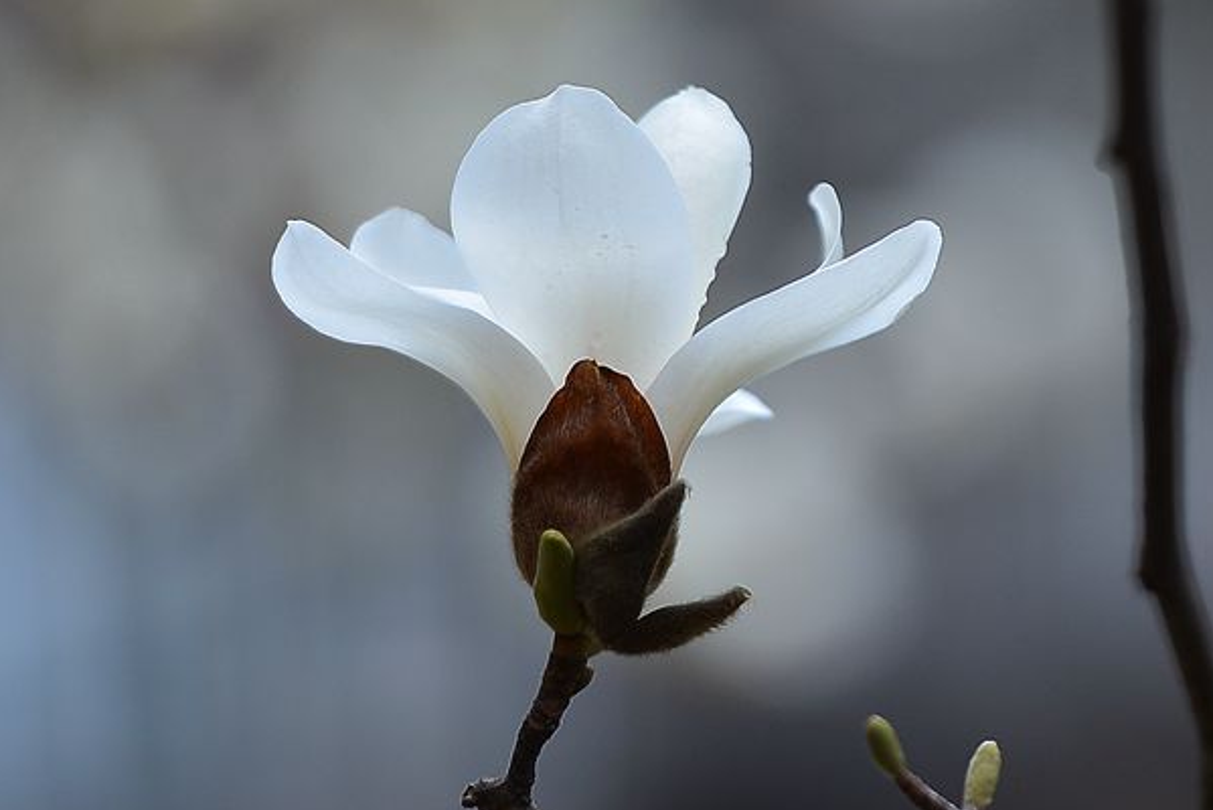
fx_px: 15169
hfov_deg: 4.6
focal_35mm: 450
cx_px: 903
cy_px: 344
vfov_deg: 3.1
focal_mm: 200
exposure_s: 1/500
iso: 320
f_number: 2.8
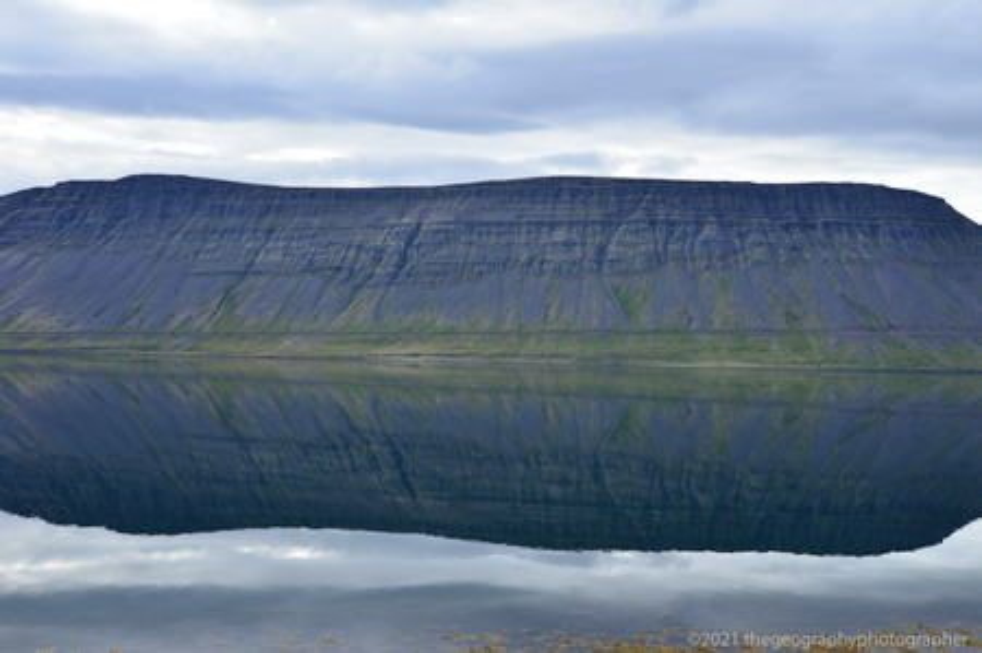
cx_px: 491
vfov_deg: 29.2
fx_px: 1253
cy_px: 326
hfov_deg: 42.8
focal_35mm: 46
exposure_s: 1/60
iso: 320
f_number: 11
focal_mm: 46
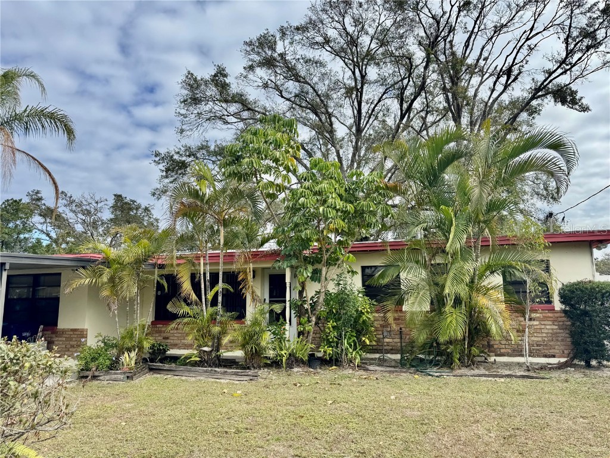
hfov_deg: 71.6
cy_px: 229
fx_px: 423
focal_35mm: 24
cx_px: 305
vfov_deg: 56.8
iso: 80
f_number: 1.78
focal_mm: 6.76
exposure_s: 1/3597
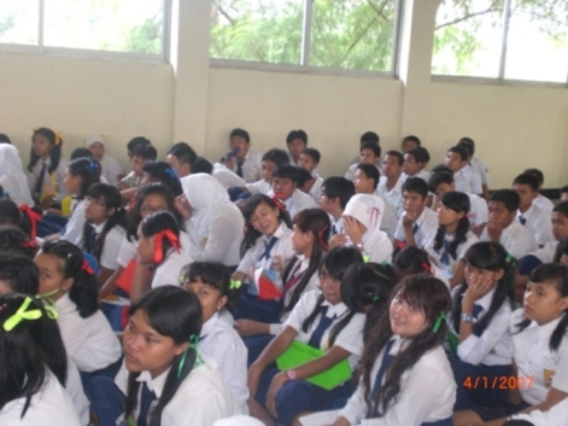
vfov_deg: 28.6
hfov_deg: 37.5
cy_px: 213
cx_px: 284
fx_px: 837
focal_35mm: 51
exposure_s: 1/60
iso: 200
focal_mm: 8.44
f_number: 3.6
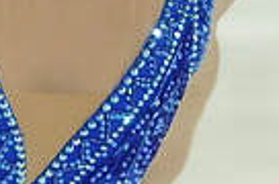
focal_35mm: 1059
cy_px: -87
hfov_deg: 2.0
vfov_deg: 1.3
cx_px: 53
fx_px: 8188
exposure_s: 1/1000
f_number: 5.6
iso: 3200
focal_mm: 120
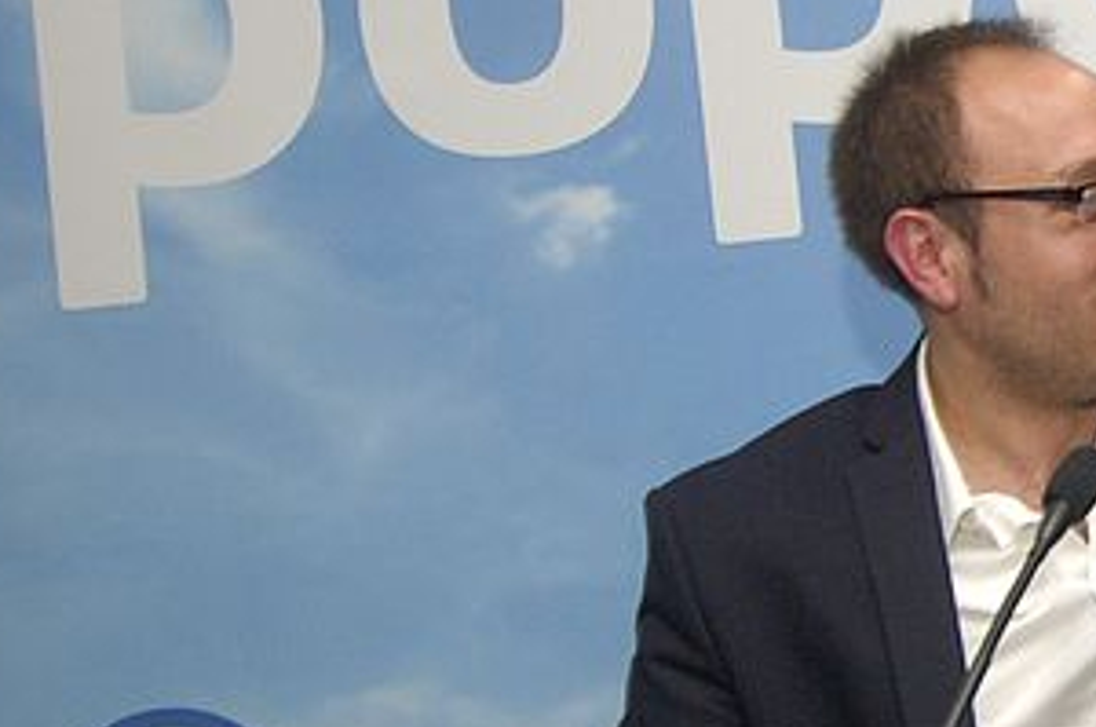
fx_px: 1733
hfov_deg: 27.7
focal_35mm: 57
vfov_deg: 23.7
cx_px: 1505
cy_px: 321
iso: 800
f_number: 4
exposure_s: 1/60
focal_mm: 12
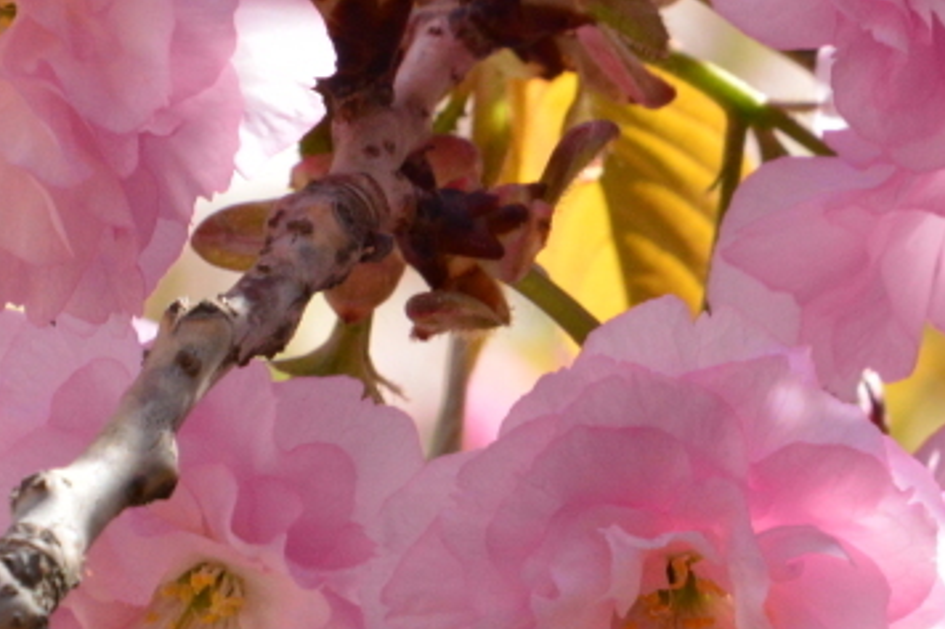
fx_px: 22050
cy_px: 113
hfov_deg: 2.5
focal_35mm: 840
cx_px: 488
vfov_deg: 1.6
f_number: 20
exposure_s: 1/250
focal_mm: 195
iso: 1100
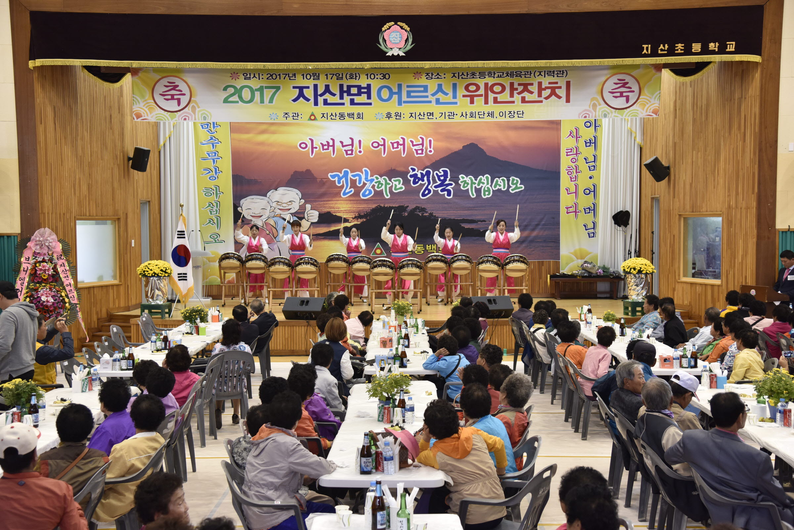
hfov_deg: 41.1
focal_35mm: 48
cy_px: 265
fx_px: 1059
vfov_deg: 28.1
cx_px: 397
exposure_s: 1/125
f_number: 4.5
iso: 800
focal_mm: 48
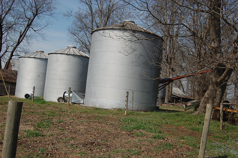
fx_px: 258
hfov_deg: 49.6
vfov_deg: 34.1
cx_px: 119
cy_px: 79
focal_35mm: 39
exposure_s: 1/400
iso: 200
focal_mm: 26
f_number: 10
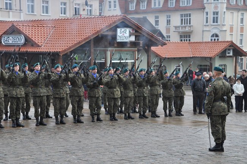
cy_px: 82
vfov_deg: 17.5
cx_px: 124
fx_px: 535
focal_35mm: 78
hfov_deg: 26.0
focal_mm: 52
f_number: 8
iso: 250
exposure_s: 1/250
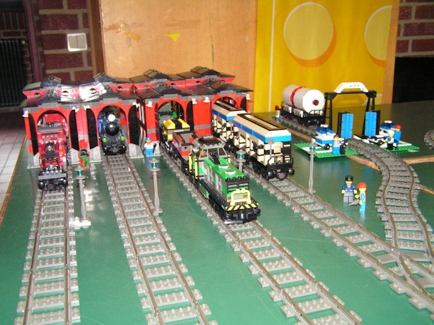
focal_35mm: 38
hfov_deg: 49.0
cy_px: 162
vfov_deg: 37.7
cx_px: 217
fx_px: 476
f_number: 2.8
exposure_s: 1/40
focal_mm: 6.3
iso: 200
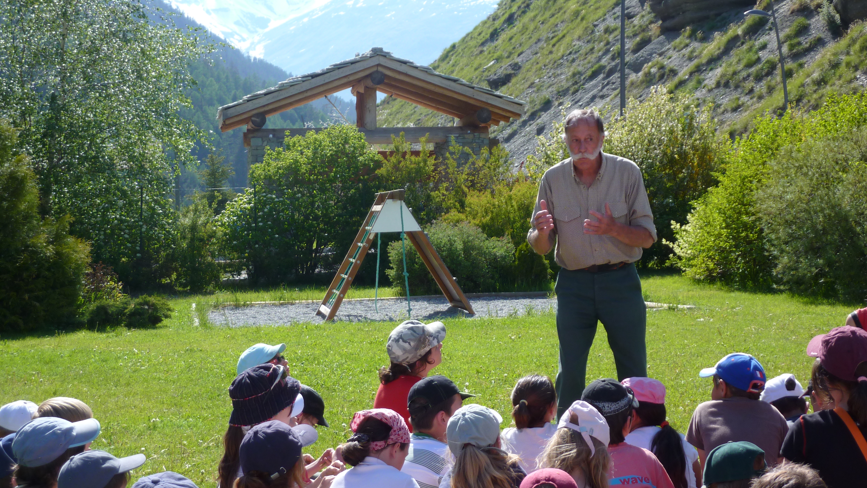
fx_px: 1494
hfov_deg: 32.4
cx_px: 429
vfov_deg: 18.5
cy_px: 193
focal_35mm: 65
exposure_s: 1/320
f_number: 3.9
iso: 80
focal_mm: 9.7
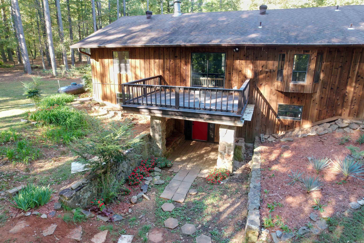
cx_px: 182
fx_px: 222
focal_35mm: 22
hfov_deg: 78.6
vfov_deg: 57.2
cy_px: 122
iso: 100
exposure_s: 1/40
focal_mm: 8.38
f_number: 2.8
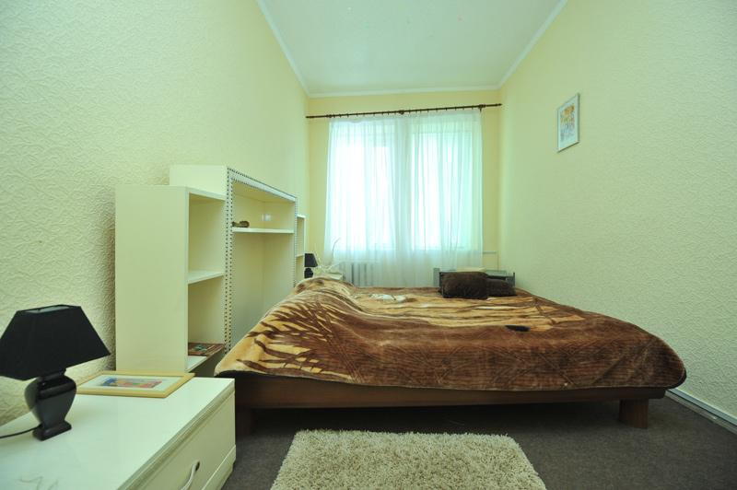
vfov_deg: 81.1
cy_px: 245
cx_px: 368
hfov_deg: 104.3
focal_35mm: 14
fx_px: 286
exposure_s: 1/60
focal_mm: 14
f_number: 4
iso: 800
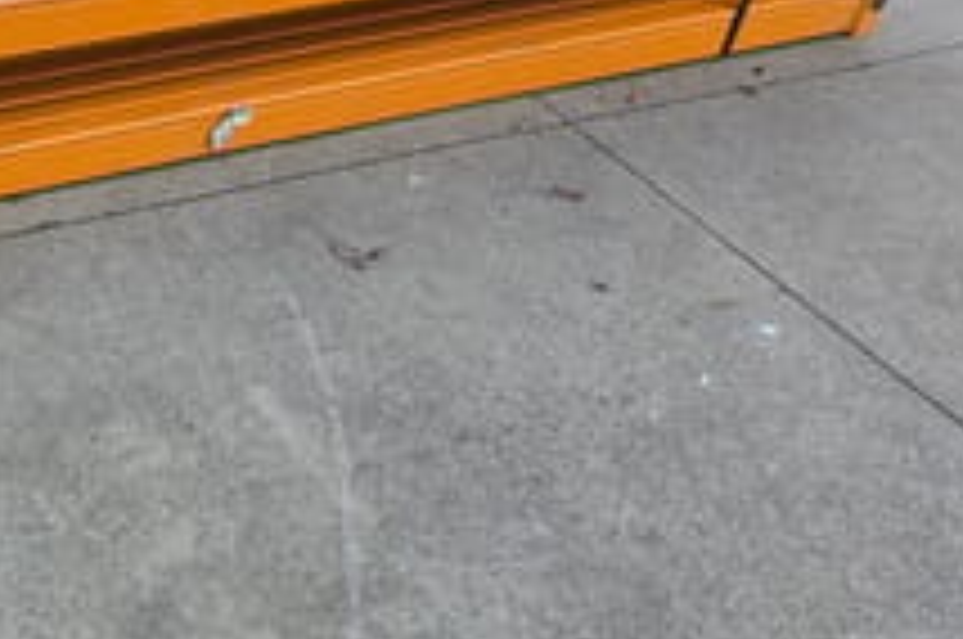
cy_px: 407
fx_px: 1496
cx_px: -45
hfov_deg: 32.3
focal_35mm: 56
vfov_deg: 24.0
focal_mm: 6.3
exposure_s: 1/359
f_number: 1.7
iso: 32
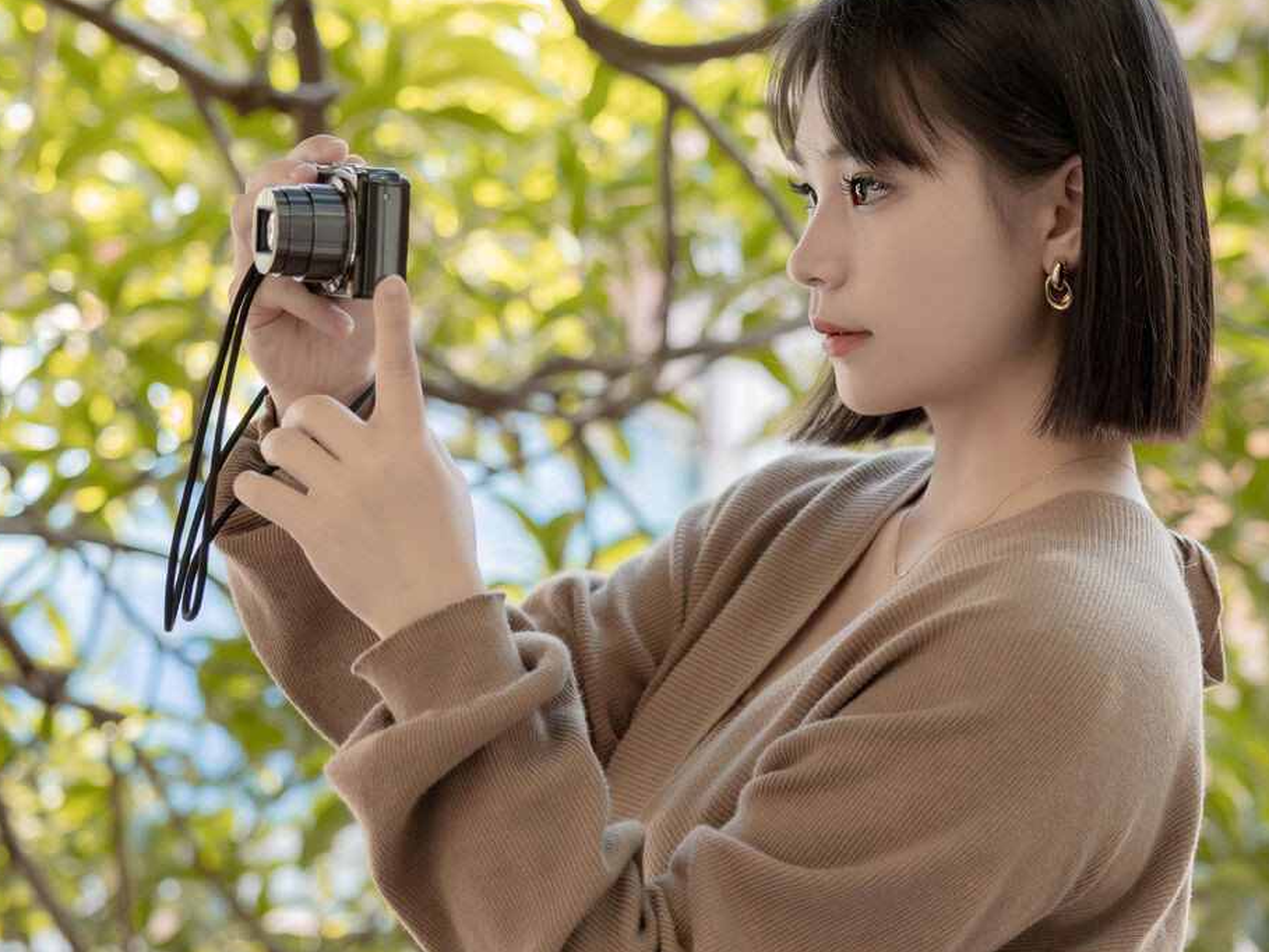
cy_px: 546
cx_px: 663
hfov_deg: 19.8
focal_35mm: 99
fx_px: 3630
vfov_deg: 14.9
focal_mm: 52
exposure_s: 1/60
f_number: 2.8
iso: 100
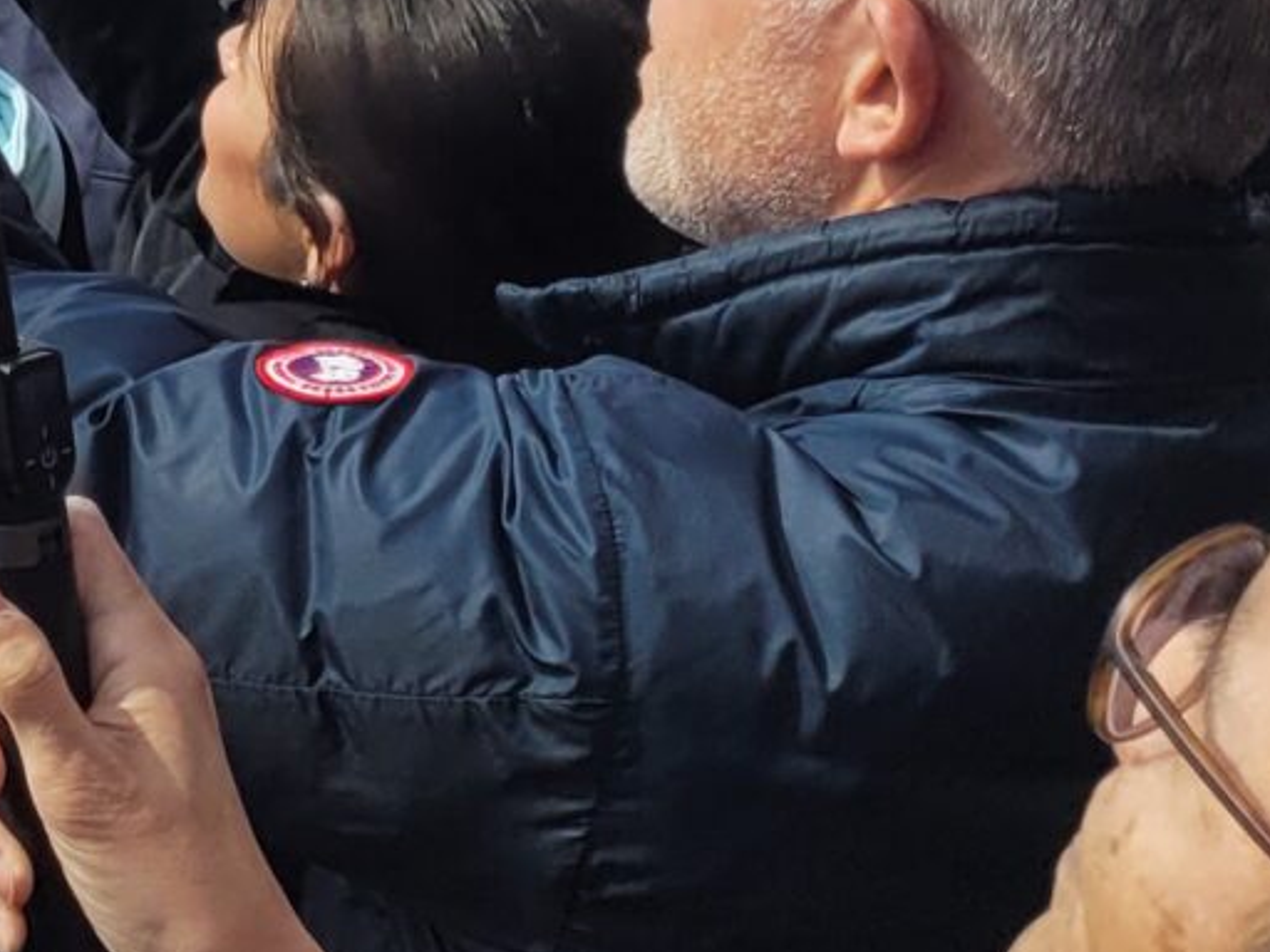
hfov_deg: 13.3
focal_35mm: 130
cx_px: -1173
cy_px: -974
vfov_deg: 10.5
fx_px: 4769
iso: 40
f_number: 1.8
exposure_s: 1/3589
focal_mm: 5.4
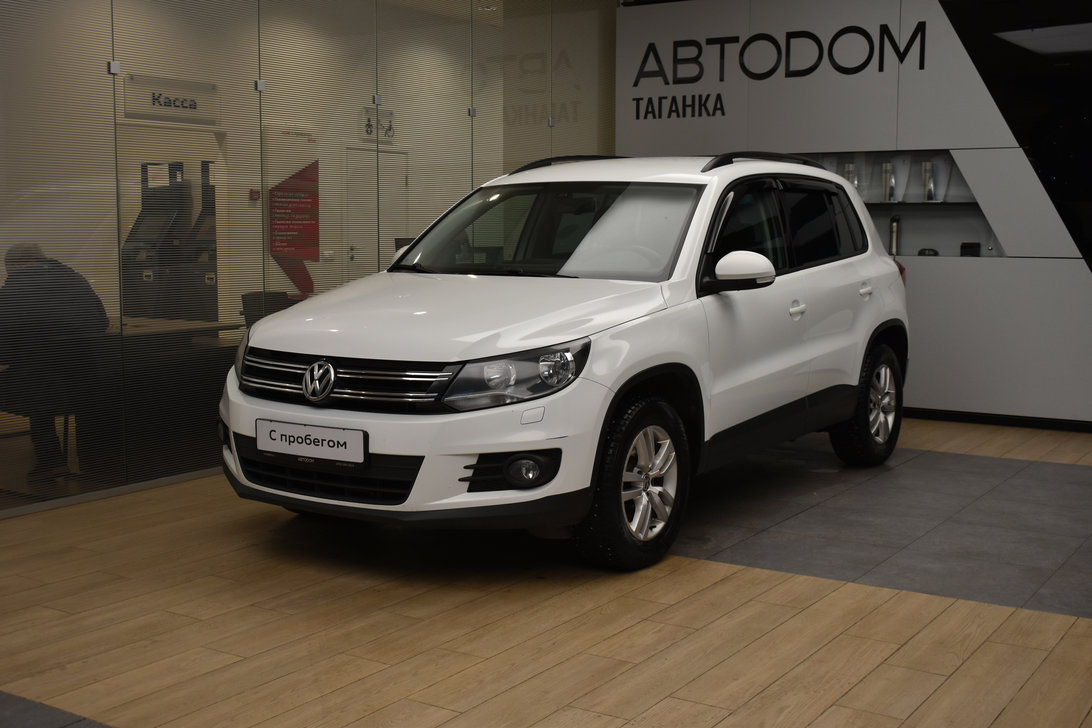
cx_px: 546
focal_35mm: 42
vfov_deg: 31.9
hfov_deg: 46.4
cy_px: 364
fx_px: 1274
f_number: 4.5
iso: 400
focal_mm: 28
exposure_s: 1/80
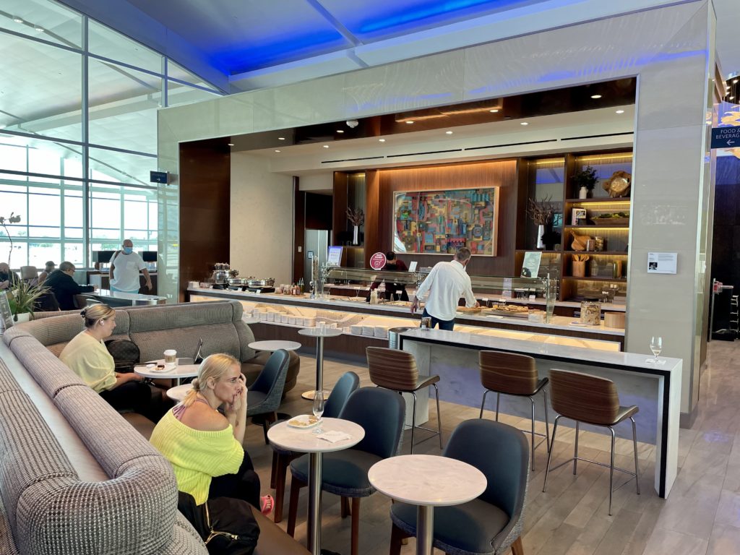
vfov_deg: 53.1
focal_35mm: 26
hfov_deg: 67.3
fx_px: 556
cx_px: 370
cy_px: 278
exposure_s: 1/120
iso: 125
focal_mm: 4.2
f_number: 1.6
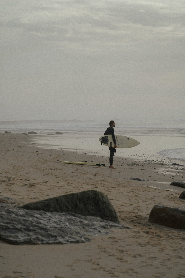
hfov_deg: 13.0
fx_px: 809
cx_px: 92
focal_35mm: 105
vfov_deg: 19.5
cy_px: 139
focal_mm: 105
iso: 250
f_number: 5
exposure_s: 1/640
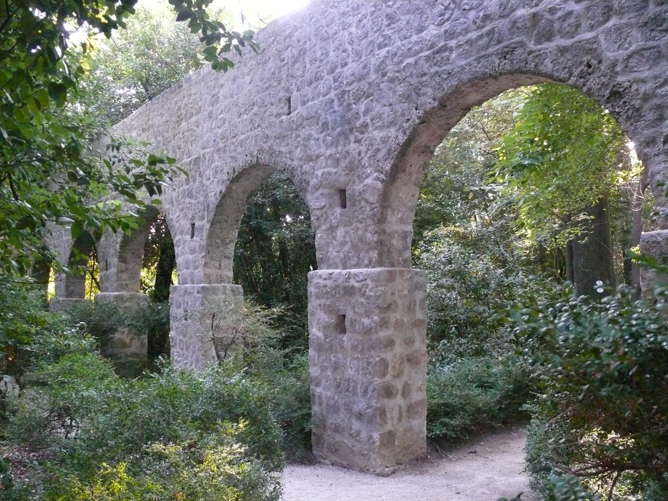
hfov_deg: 52.6
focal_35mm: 35
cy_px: 250
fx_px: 675
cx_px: 334
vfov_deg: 40.7
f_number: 2.8
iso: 800
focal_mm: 7.4
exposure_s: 1/20
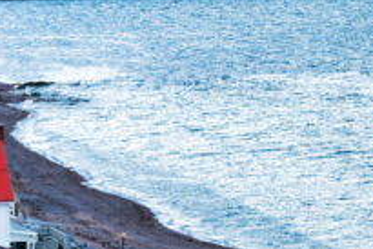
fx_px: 3629
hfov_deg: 5.7
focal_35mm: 350
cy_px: -368
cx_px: 808
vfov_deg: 3.9
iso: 100
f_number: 11
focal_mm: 70
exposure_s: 1/15
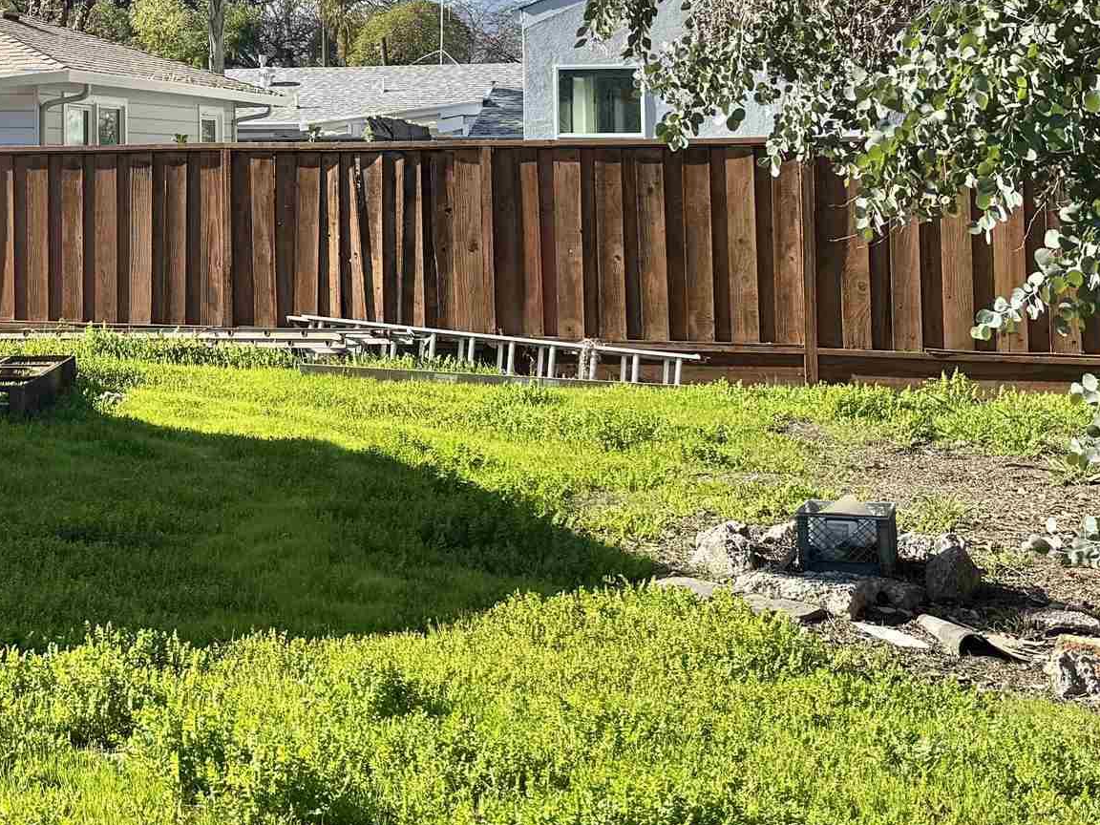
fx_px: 2034
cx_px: -97
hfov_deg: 27.7
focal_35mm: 64
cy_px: 43
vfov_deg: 22.2
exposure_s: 1/2041
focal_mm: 6.76
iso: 80
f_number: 1.78
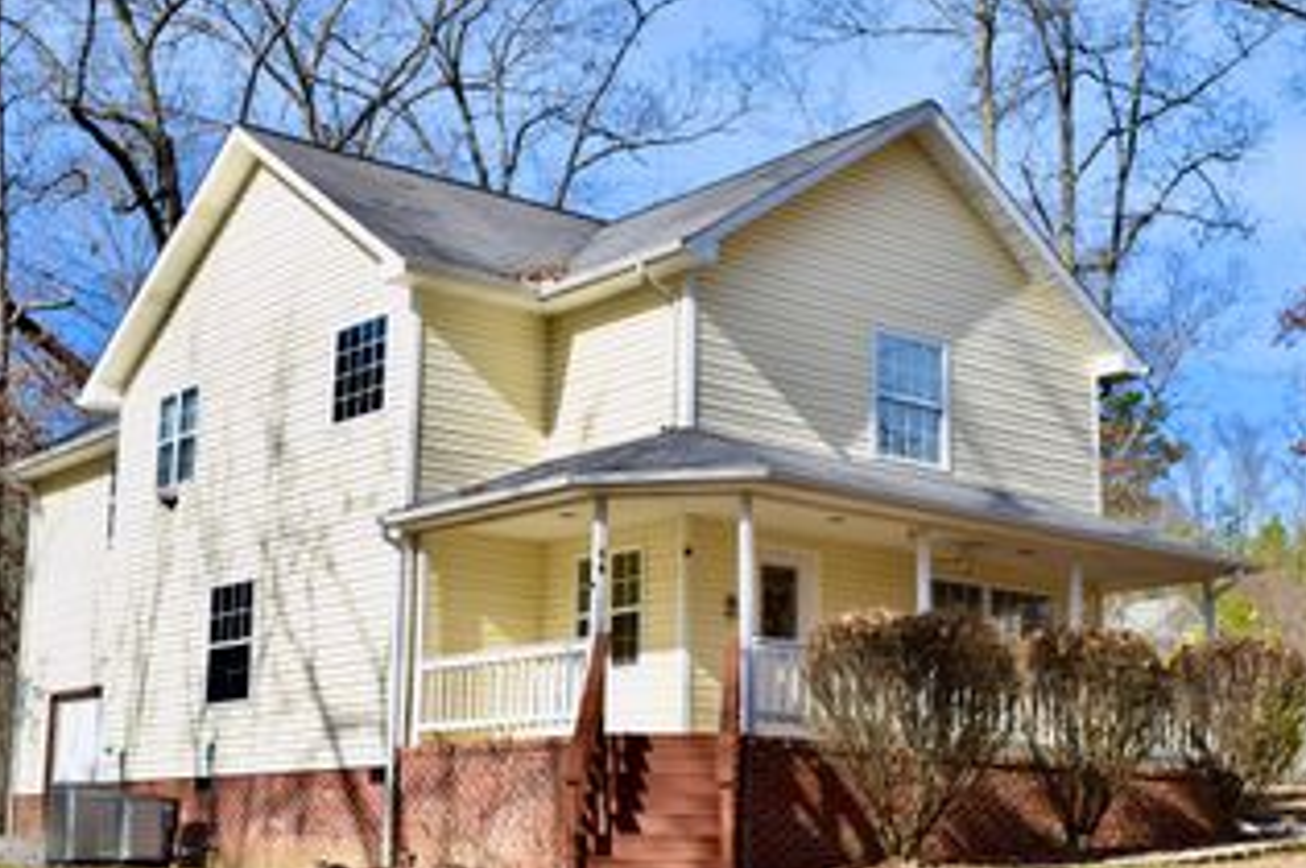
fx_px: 2066
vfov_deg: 23.7
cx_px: 595
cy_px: 444
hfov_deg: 35.1
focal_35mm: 57
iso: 100
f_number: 7.1
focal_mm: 24
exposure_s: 1/200
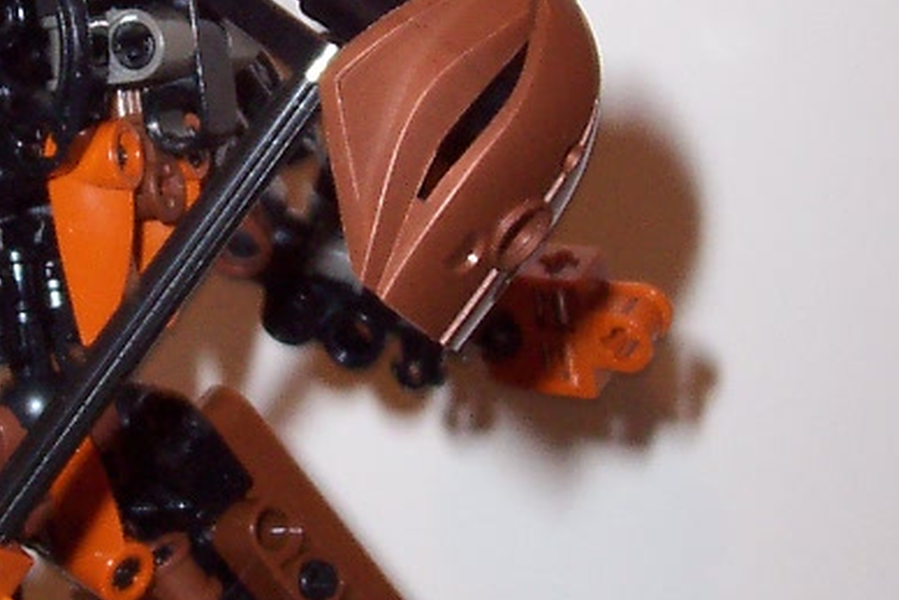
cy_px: 83
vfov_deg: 11.5
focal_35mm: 119
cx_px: 241
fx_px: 2973
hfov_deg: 17.1
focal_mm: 5.6
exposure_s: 1/60
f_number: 2.8
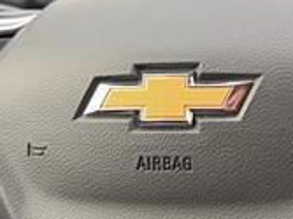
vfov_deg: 16.0
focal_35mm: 92
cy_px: 75
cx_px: 193
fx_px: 778
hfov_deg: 21.3
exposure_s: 1/60
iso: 250
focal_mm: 6.76
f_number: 1.78
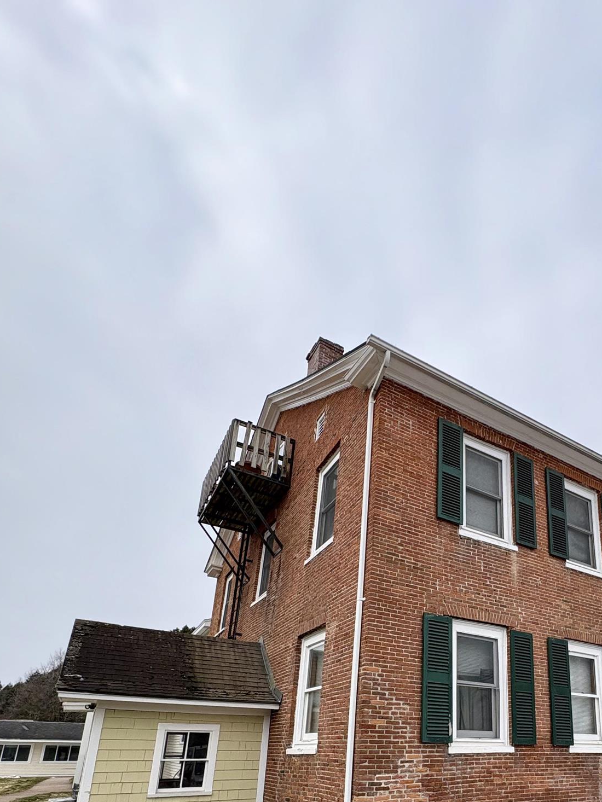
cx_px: 457
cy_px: 613
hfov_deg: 57.7
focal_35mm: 22
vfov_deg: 70.6
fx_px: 510
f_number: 2.2
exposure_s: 1/349
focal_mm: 2.22
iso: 40
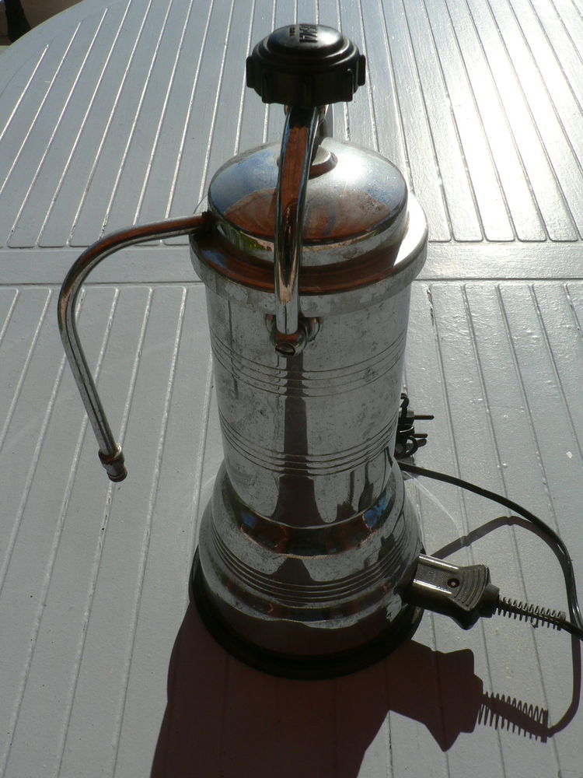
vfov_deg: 51.4
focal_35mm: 36
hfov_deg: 39.7
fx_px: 808
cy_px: 389
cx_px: 292
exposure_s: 1/640
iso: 80
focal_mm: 6
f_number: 5.6
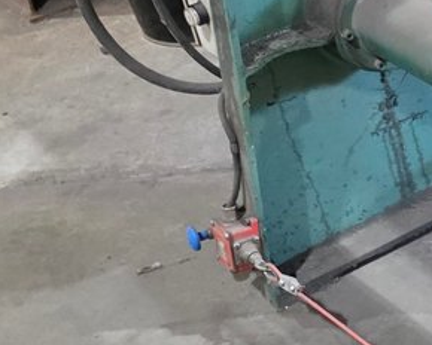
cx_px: 789
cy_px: 121
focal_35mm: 117
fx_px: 1496
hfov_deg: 14.4
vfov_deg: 13.2
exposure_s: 1/120
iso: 800
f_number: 1.7
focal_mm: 6.3
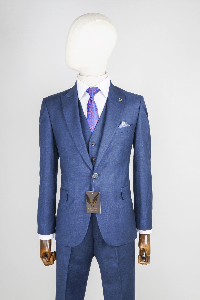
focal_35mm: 45
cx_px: 100
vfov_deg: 43.6
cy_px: 150
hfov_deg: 29.8
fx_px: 376
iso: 100
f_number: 11
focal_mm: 30
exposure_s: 1/125
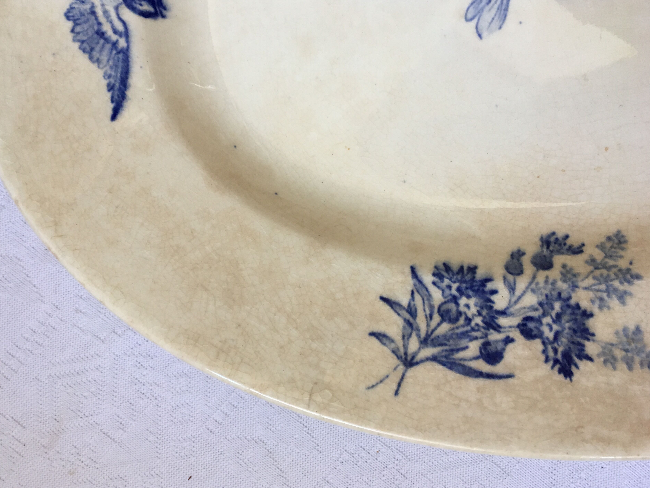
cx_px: 313
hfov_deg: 58.3
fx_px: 582
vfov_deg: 45.4
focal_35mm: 31
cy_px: 249
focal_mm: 4.15
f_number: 2.2
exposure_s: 1/33
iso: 125
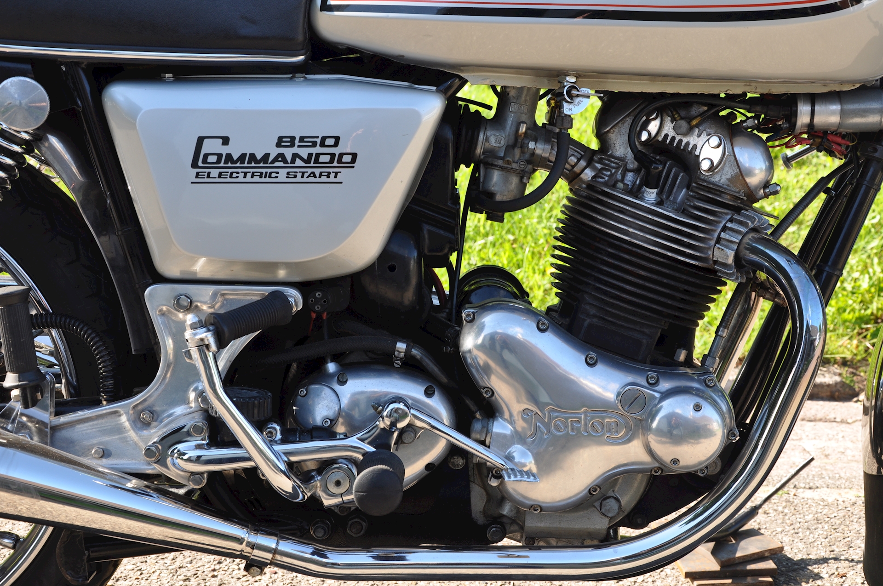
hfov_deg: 28.1
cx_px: 442
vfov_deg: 18.9
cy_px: 293
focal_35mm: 72
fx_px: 1764
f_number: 9
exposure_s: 1/80
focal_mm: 48
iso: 200
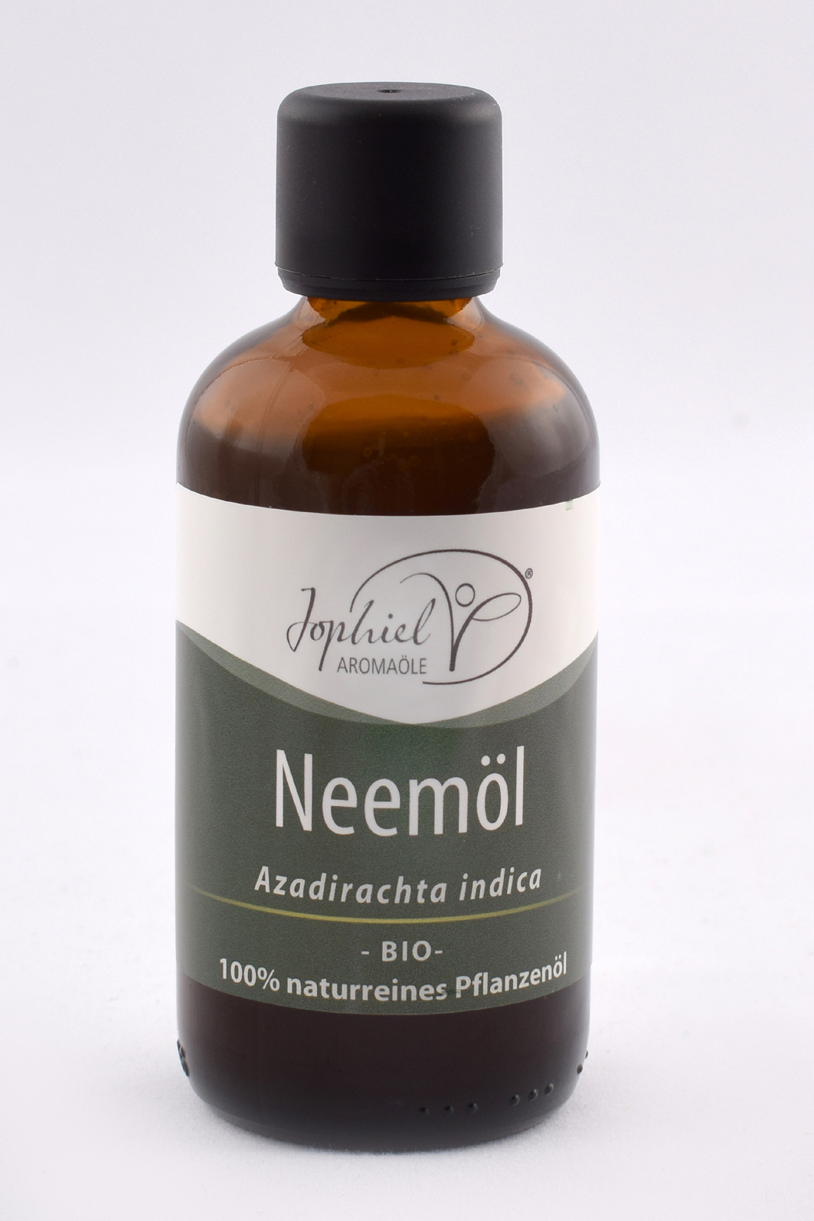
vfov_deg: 33.4
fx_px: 2035
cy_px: 610
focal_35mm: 60
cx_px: 407
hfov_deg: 22.6
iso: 100
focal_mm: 40
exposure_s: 1/100
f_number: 9
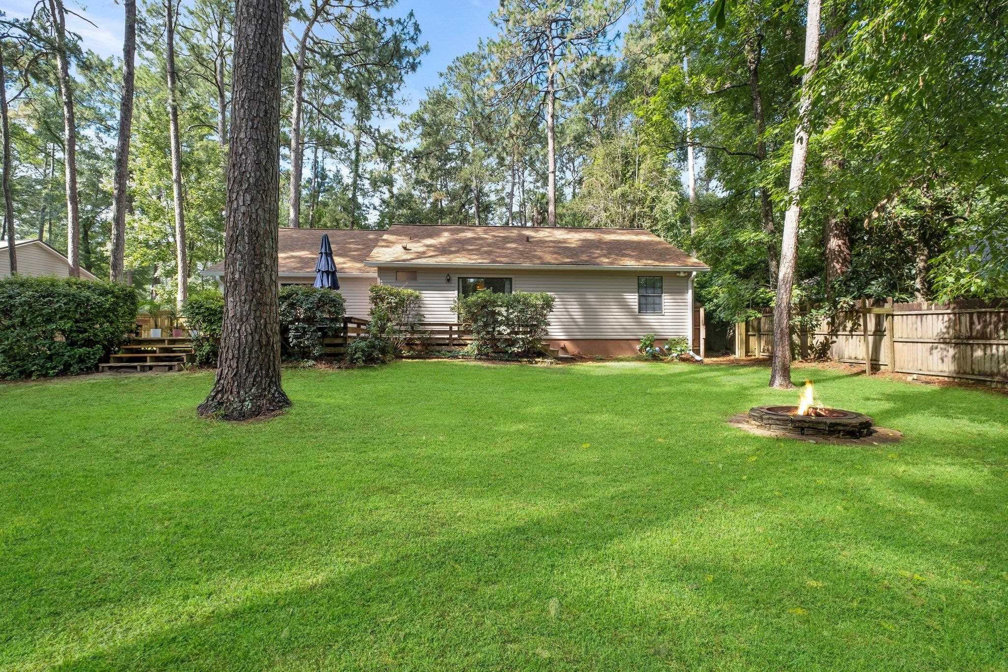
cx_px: 504
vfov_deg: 77.3
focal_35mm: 15
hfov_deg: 100.4
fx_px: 420
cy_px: 336
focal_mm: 10
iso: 250
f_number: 8
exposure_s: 1/150
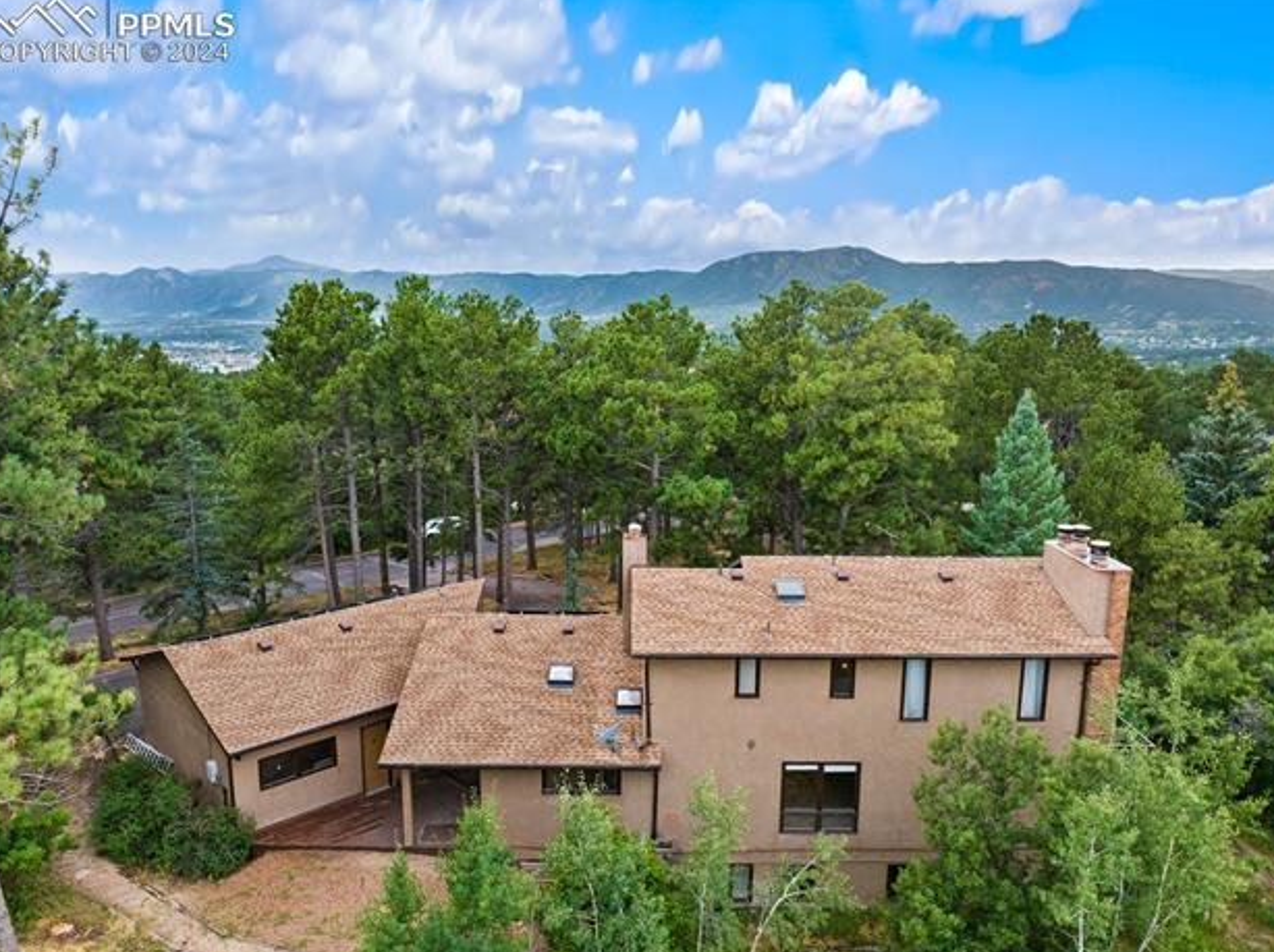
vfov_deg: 54.8
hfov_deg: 69.5
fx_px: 919
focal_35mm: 25
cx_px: 639
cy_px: 485
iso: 360
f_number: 2.8
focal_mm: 12.29
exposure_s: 1/800
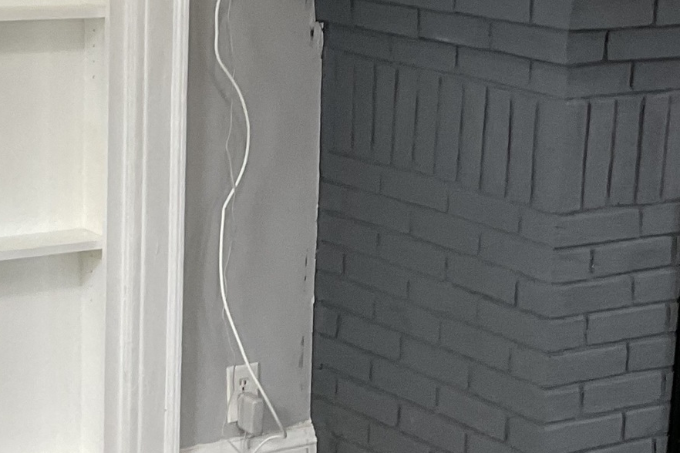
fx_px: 1983
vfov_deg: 13.0
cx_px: 323
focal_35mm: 105
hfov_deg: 19.5
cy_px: 221
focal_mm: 3
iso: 64
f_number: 1.8
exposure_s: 1/60
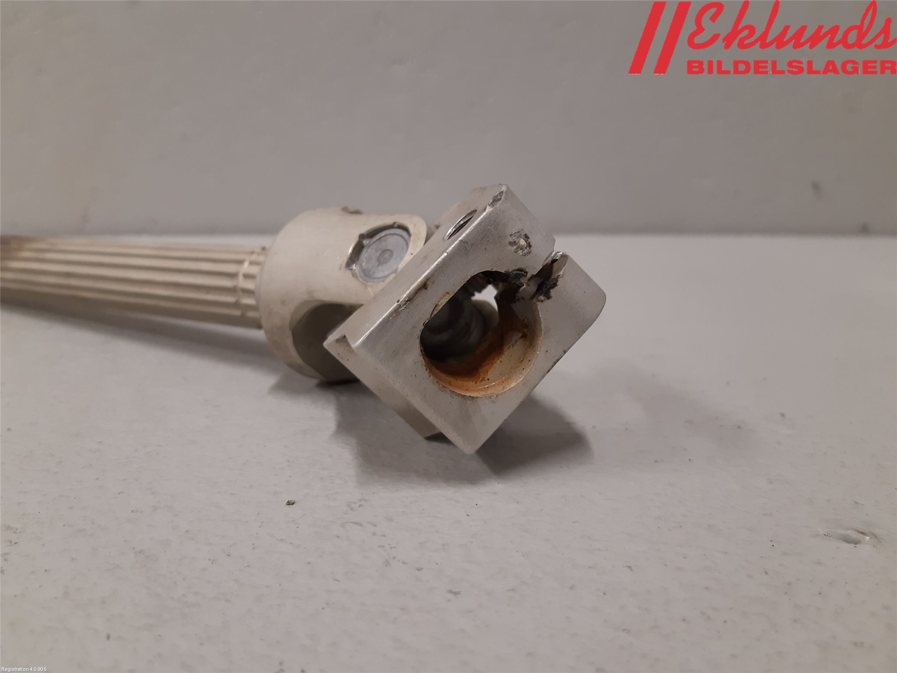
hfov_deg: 67.3
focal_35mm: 26
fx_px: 674
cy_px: 336
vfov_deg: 53.1
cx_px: 448
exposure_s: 1/50
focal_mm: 3.93
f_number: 1.7
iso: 125
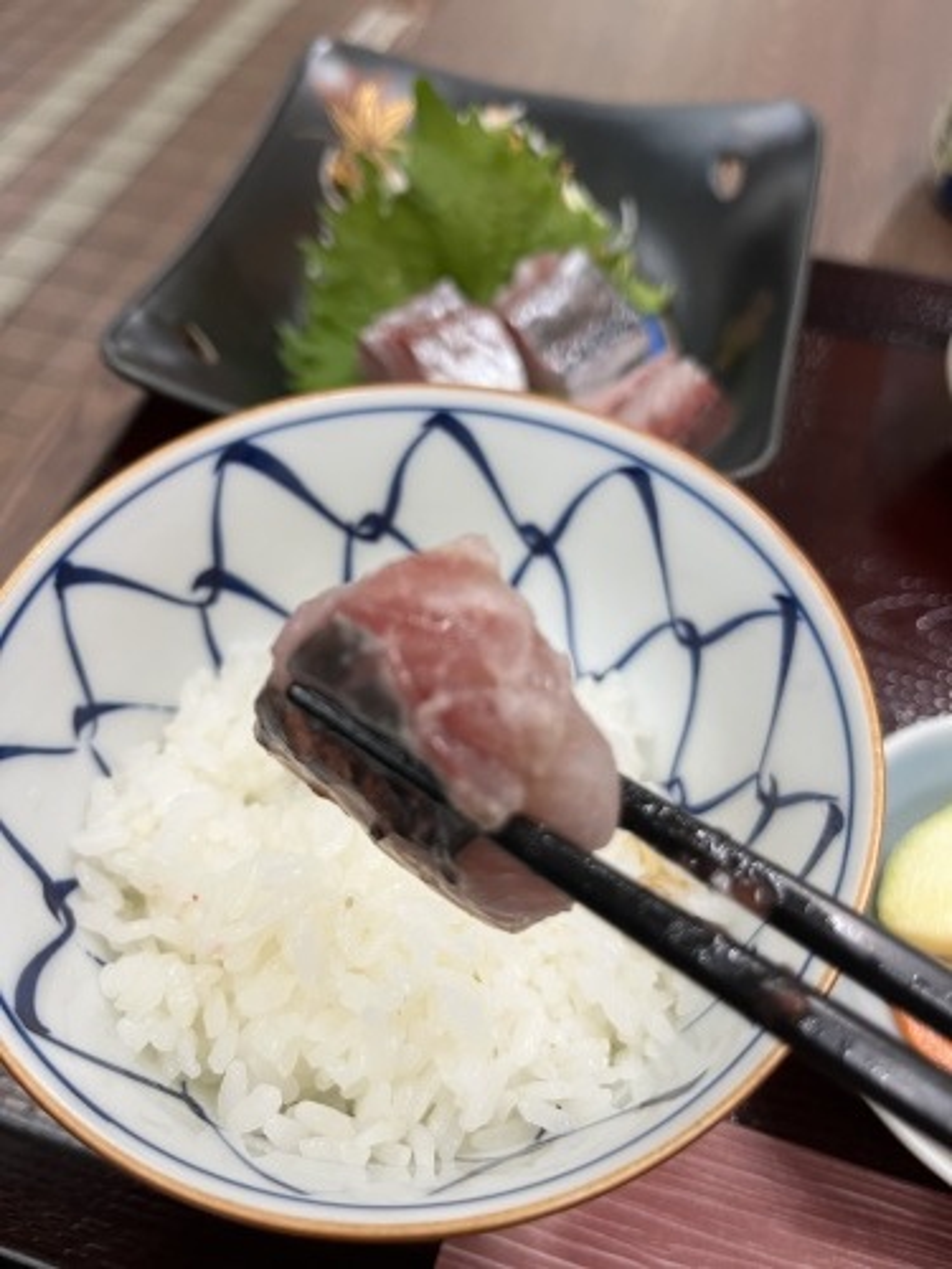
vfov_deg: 67.3
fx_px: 953
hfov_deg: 53.1
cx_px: 476
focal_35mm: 26
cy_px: 634
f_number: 1.6
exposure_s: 1/50
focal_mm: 5.1
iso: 125
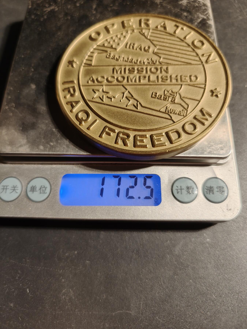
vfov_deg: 73.9
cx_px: 124
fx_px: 219
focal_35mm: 23
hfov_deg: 58.9
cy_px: 164
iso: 100
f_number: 1.6
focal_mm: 6.06
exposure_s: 1/100
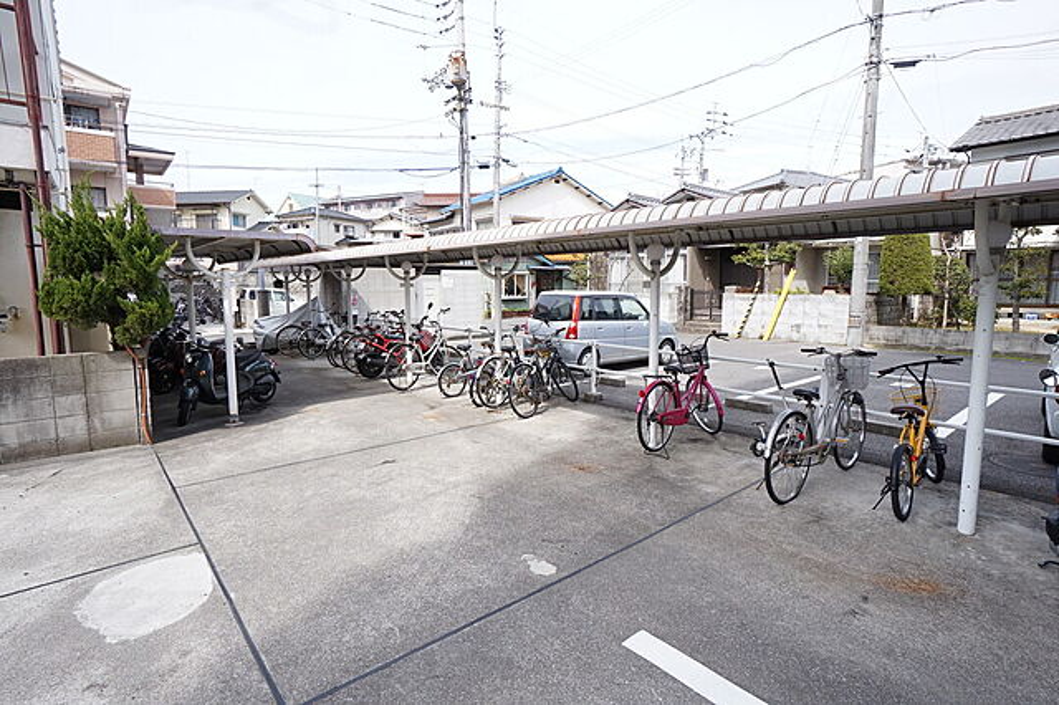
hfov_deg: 90.0
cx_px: 530
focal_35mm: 18
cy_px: 352
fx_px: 529
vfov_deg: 67.3
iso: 400
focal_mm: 12
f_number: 11
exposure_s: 1/200
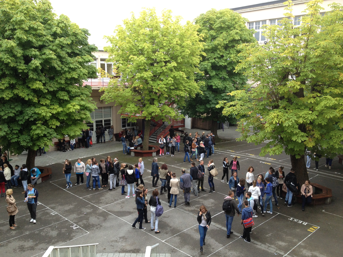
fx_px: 347
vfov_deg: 40.7
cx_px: 172
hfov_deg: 52.6
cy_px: 128
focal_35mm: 35
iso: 80
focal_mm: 4.28
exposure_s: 1/120
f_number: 2.4
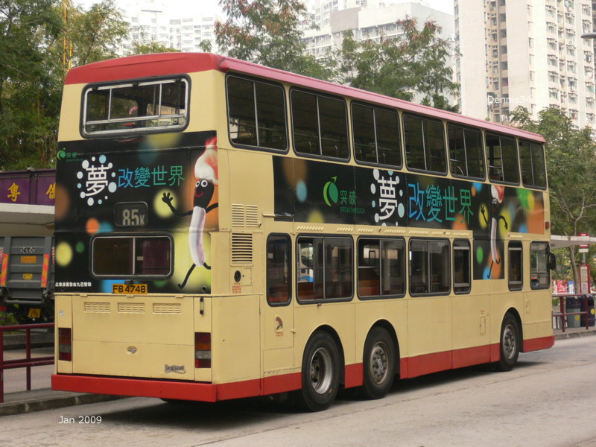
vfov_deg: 22.3
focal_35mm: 66
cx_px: 298
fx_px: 1136
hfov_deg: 29.4
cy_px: 224
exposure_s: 1/250
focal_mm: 11
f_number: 4
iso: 100
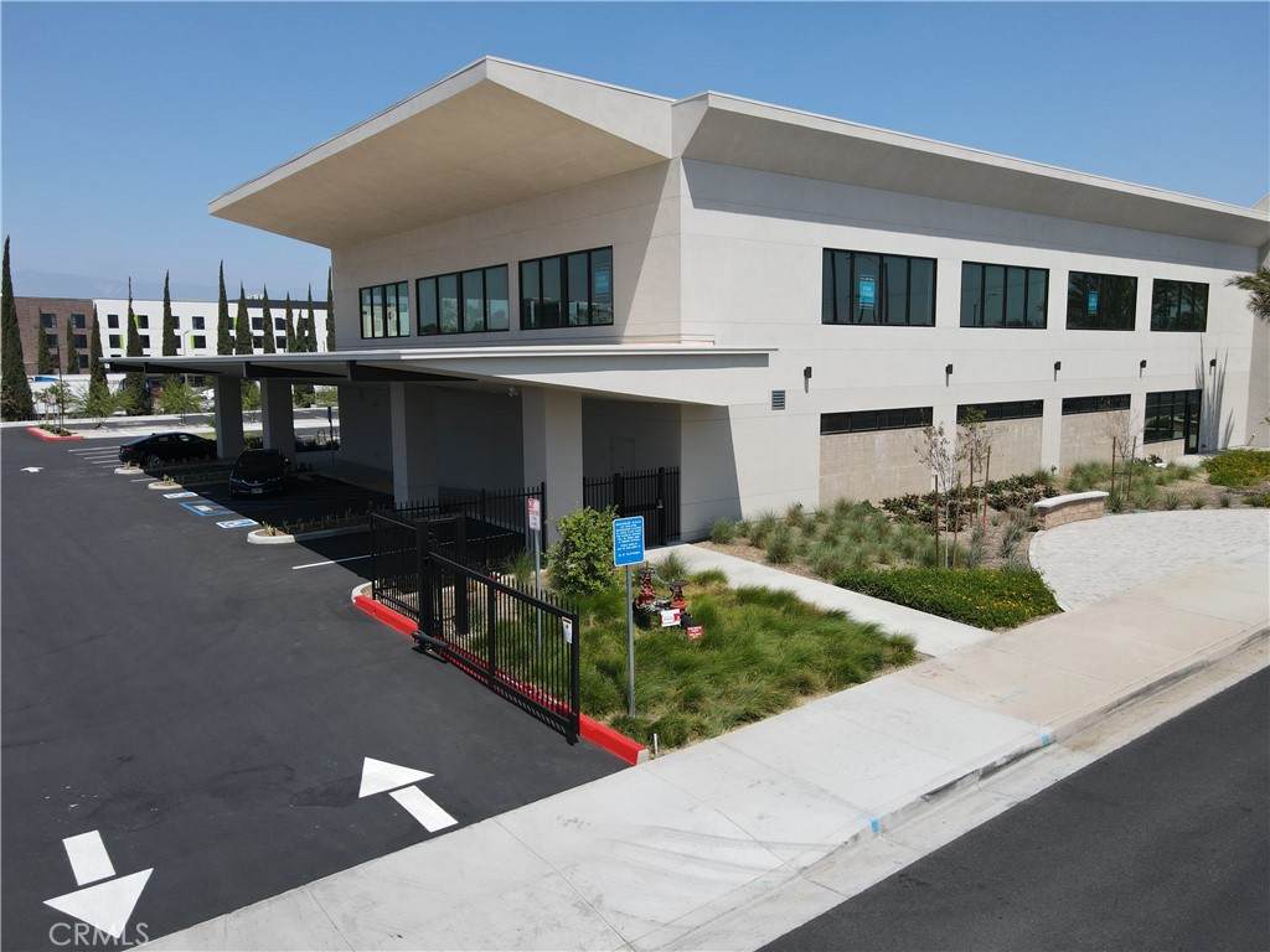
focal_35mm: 24
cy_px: 476
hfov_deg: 71.6
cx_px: 635
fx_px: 881
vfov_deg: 56.8
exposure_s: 1/800
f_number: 2.8
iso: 100
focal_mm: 4.5
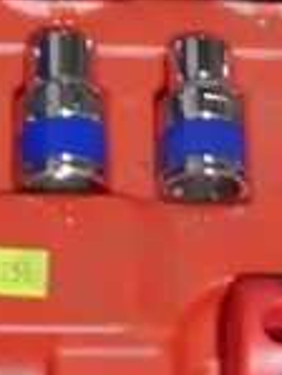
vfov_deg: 7.4
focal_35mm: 261
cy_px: -221
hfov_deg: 5.6
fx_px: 2831
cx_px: 507
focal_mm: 19
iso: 640
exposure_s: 1/60
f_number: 4.1
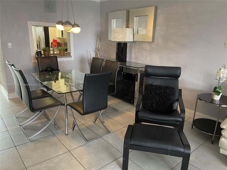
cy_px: 85
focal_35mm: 26
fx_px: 170
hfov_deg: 67.3
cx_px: 114
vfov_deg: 53.1
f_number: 1.6
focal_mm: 5.1
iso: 320
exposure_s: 1/60
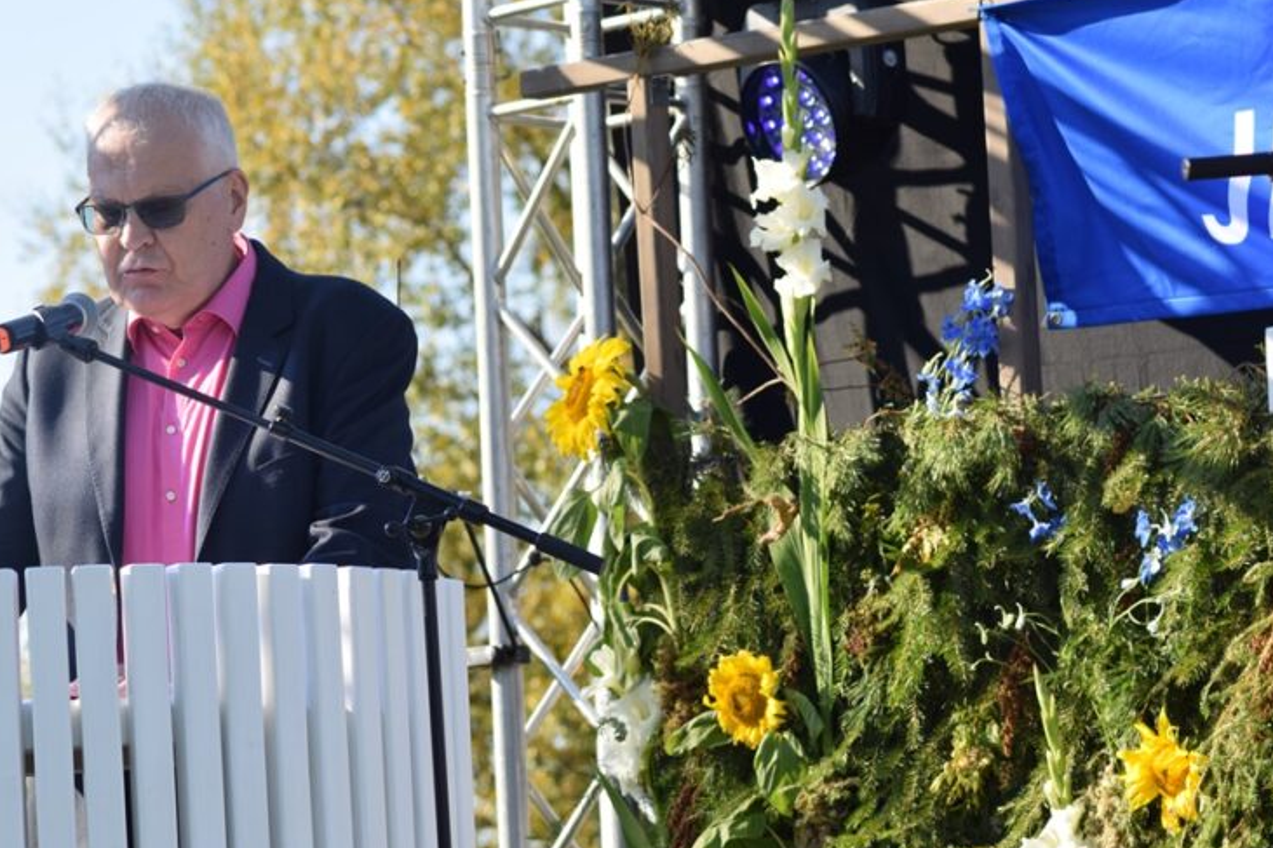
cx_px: 388
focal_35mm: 179
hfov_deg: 11.5
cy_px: 375
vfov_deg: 7.7
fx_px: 6317
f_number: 5.6
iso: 100
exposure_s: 1/250
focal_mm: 85
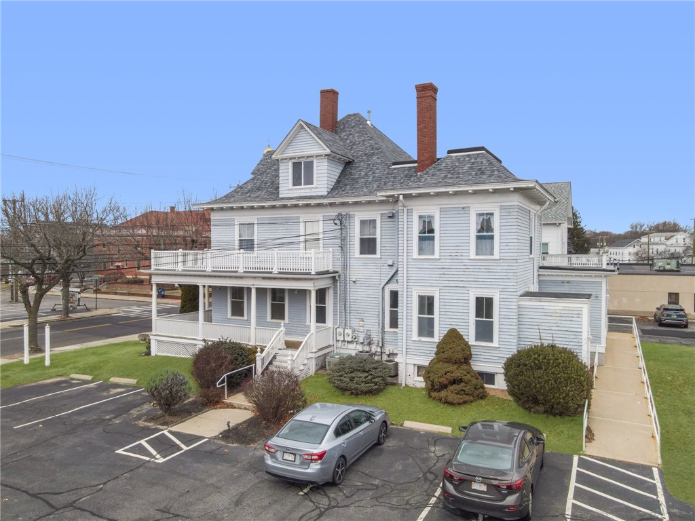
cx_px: 348
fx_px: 482
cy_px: 260
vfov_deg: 56.8
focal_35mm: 24
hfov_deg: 71.6
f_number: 2.8
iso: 100
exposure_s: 1/160
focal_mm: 4.5
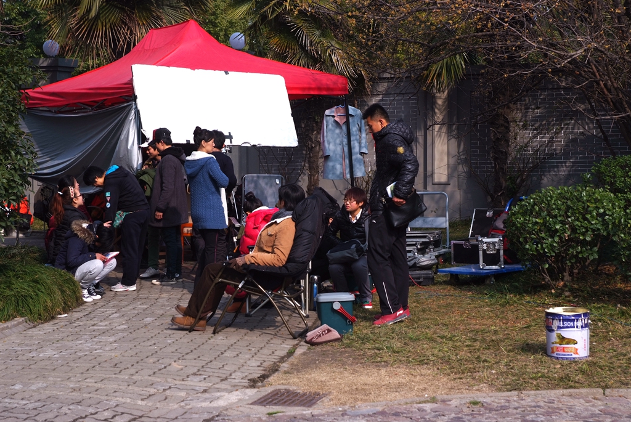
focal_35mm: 48
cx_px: 316
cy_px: 211
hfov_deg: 41.1
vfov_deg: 28.1
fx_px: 842
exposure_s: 1/225
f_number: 8
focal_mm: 32
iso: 100
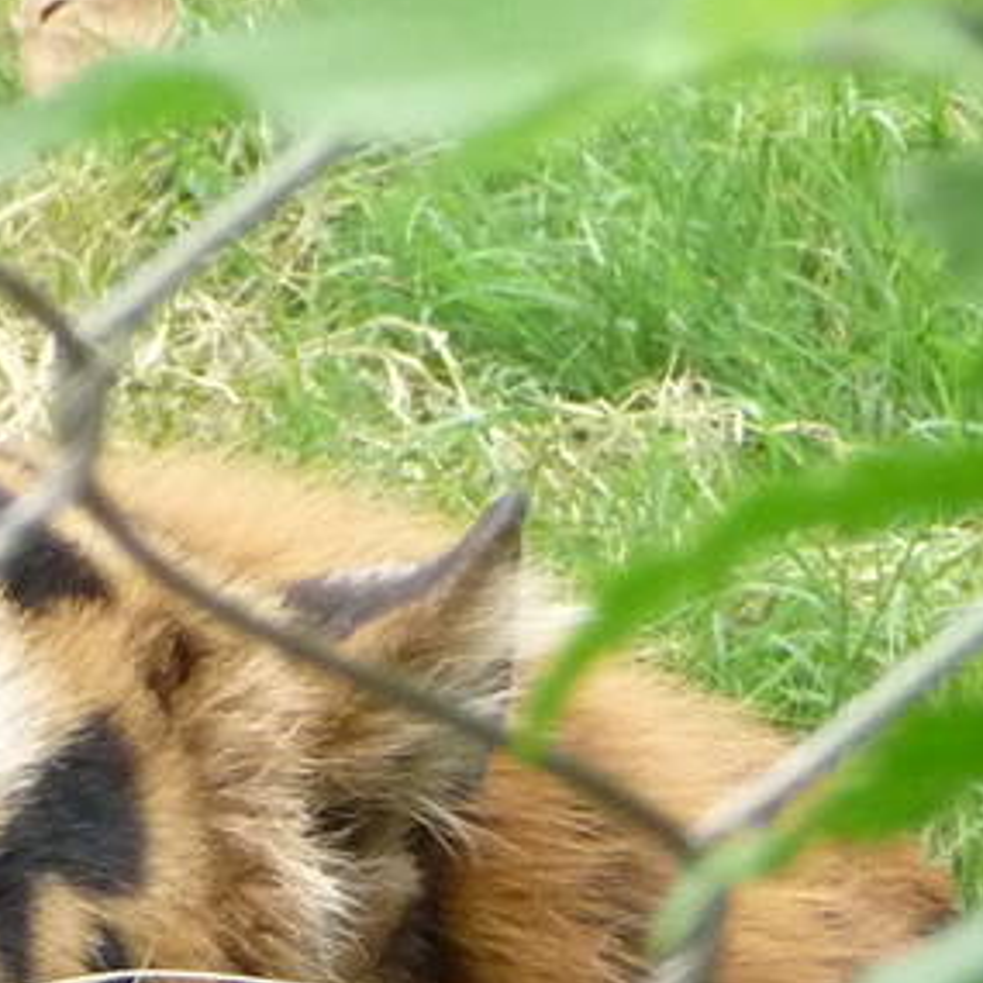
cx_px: -638
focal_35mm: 699
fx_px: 22457
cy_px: 1573
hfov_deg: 2.5
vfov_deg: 2.5
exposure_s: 1/250
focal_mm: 24.1
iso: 400
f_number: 4.8
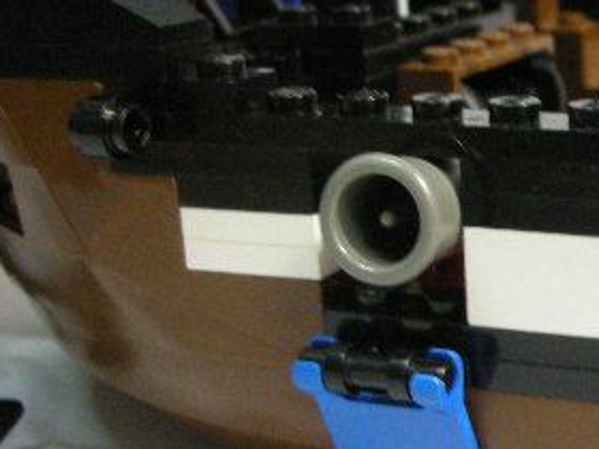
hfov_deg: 22.8
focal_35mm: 80
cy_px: 308
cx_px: 678
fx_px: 1384
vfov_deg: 18.4
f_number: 2.8
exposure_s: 1/8.1
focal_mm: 5.8
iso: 302
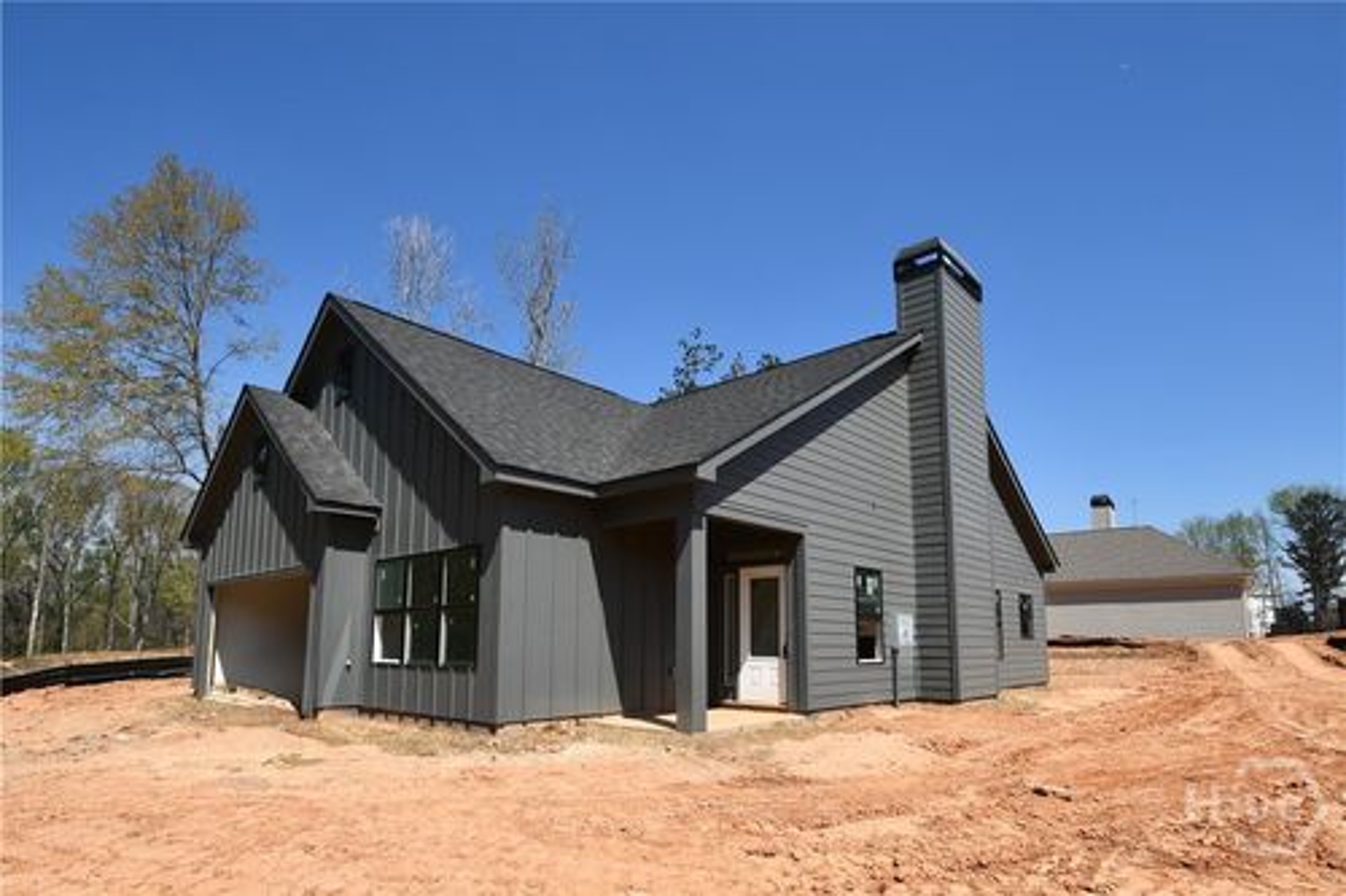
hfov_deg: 100.4
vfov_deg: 77.3
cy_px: 448
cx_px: 673
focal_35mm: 15
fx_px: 561
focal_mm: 10
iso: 100
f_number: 10
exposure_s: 1/250
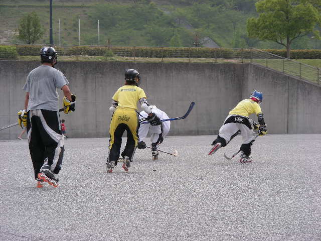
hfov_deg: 13.3
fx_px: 1372
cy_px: 120
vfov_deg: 10.0
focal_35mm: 148
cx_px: 160
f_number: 3.5
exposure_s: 1/153
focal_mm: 24.7
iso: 50
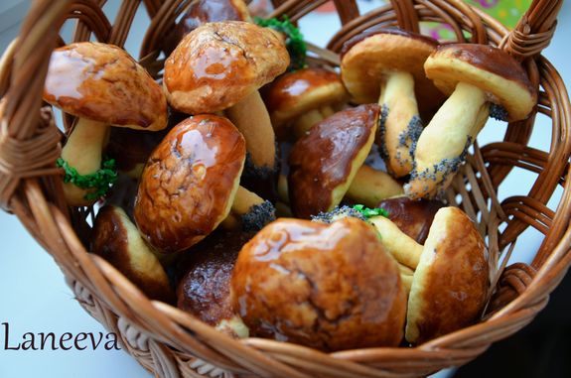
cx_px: 286
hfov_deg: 28.1
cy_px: 189
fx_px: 1140
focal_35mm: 72
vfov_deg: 18.8
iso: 500
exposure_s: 1/60
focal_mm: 48
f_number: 4.8
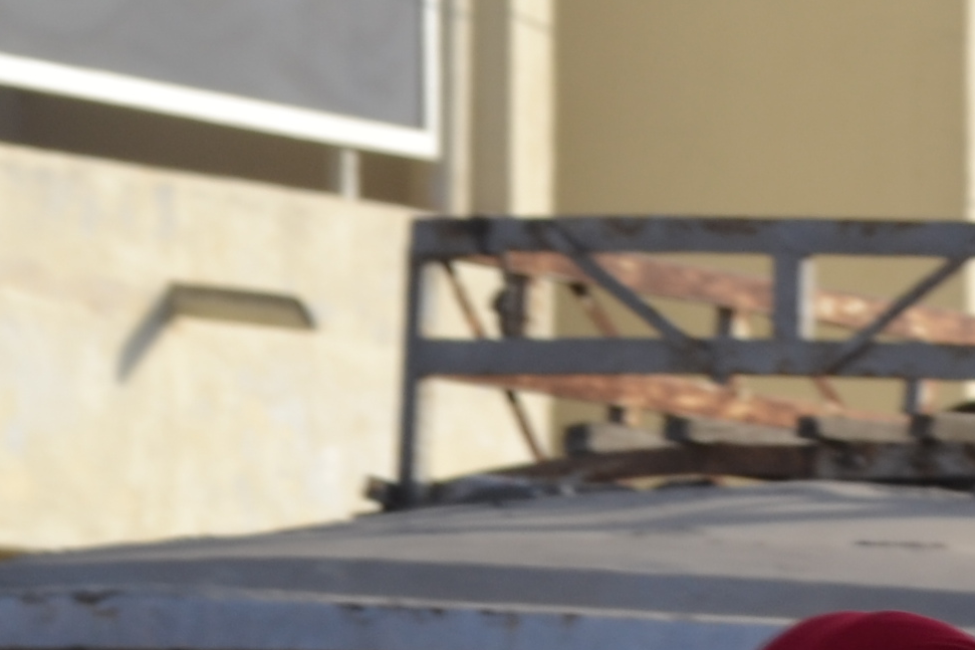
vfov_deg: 2.1
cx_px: 1982
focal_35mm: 655
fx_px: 17735
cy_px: 1087
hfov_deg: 3.1
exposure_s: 1/200
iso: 100
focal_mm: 92
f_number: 7.1
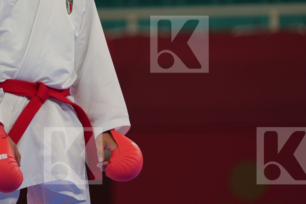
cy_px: 44
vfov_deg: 2.8
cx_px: 73
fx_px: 4207
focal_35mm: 495
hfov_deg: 4.2
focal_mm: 179
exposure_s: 1/250
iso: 100
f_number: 2.8
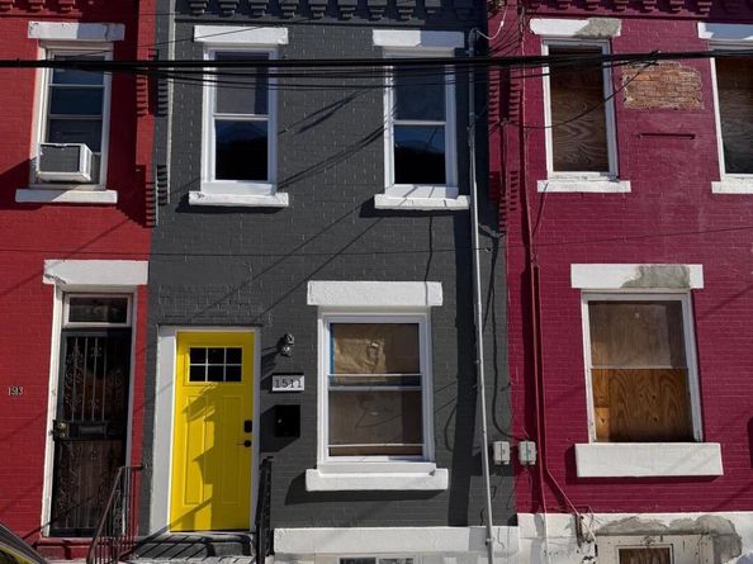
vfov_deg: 56.8
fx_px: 522
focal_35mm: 24
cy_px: 282
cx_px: 376
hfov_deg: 71.6
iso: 80
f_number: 1.78
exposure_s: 1/7353
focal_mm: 6.76
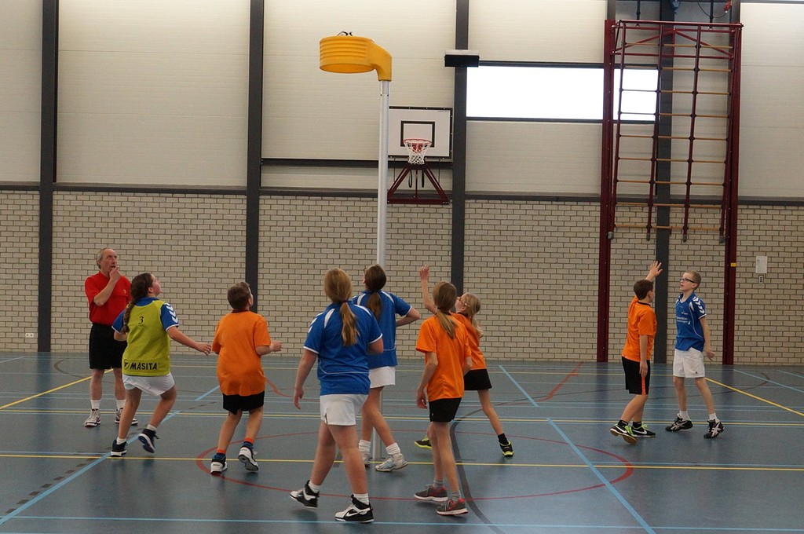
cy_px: 267
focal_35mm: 30
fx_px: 669
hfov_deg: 62.0
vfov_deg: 43.5
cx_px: 402
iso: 1000
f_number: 4
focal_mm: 20
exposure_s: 1/200
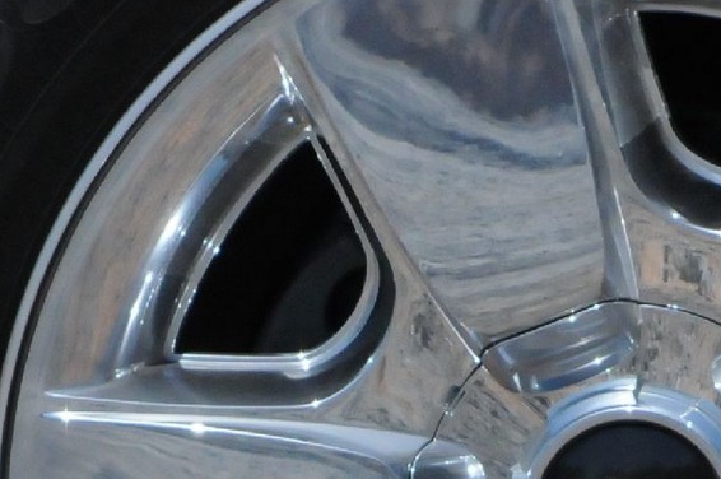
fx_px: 19228
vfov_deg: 1.4
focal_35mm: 961
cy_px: 579
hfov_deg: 2.1
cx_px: 665
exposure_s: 1/6400
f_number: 10
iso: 2000
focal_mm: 145
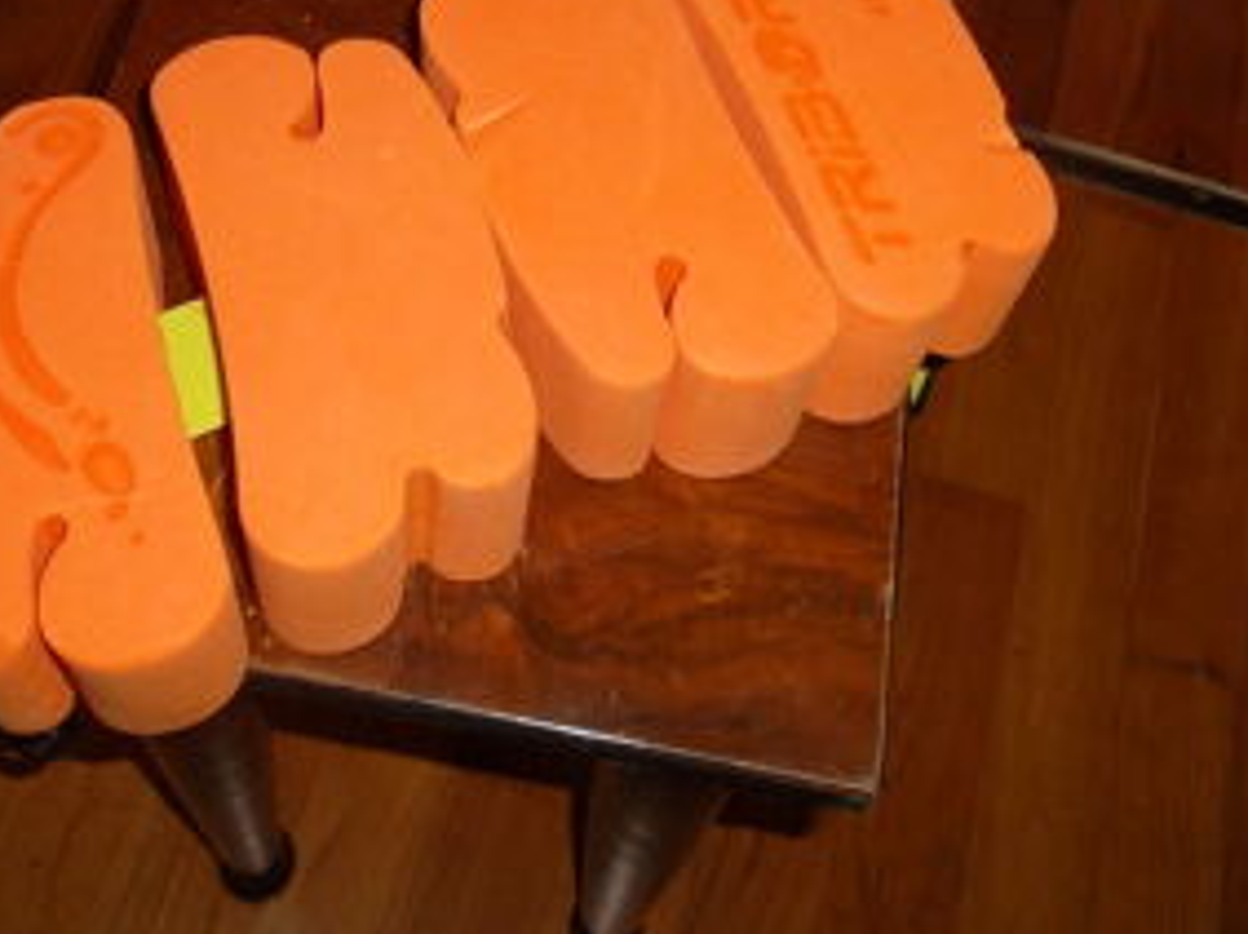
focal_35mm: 46
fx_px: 1657
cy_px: 177
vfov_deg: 30.6
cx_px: 553
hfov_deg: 41.2
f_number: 3.5
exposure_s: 1/45
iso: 100
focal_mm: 4.9
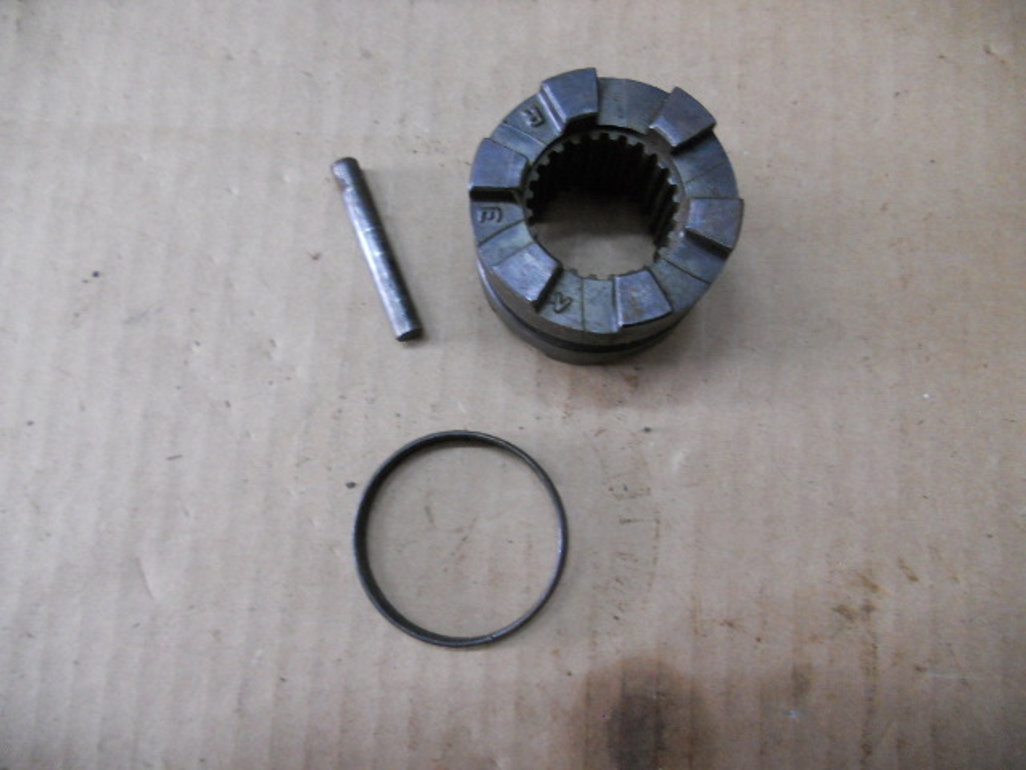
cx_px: 513
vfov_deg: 51.4
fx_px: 800
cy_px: 385
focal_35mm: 27
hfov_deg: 65.3
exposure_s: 1/15
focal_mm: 4.9
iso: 400
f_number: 3.2
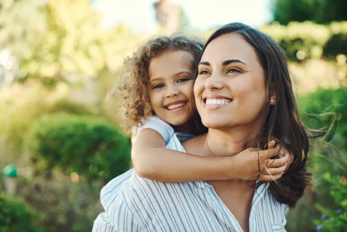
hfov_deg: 39.6
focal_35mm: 50
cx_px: 174
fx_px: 482
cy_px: 116
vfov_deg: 27.0
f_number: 3.2
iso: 100
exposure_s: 1/320
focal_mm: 50
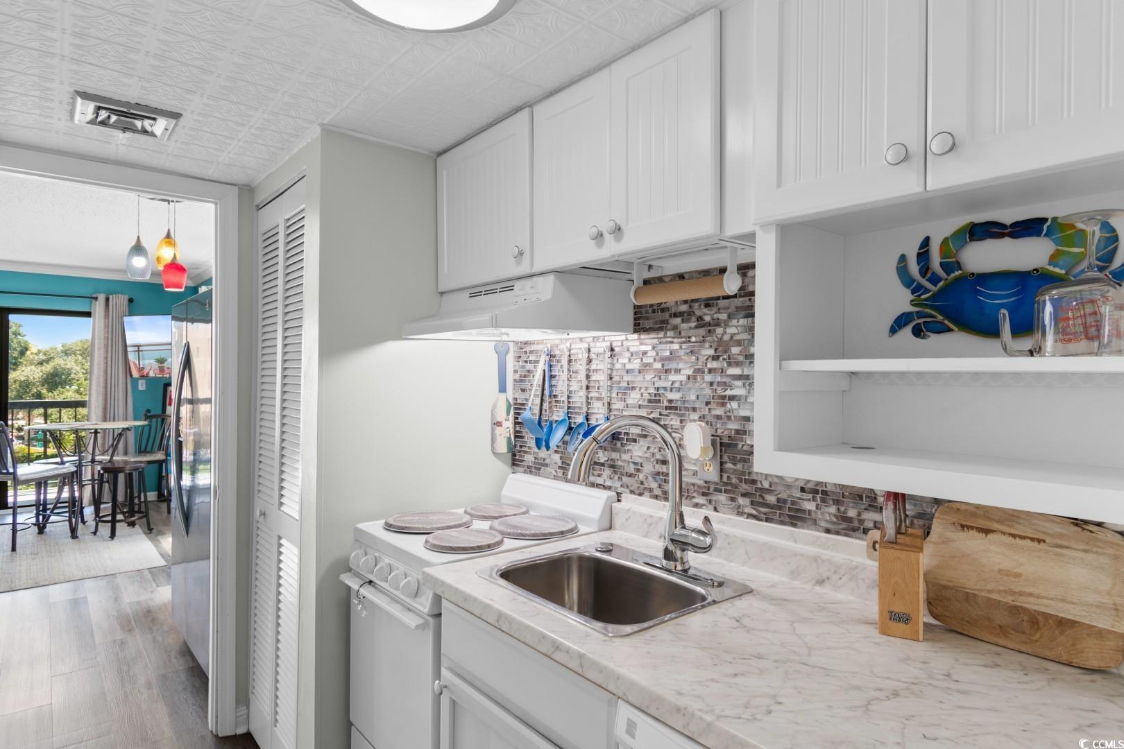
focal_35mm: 19
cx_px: 562
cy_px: 374
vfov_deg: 64.6
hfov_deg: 86.9
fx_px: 593
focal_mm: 13
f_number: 5
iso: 100
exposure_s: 1.3
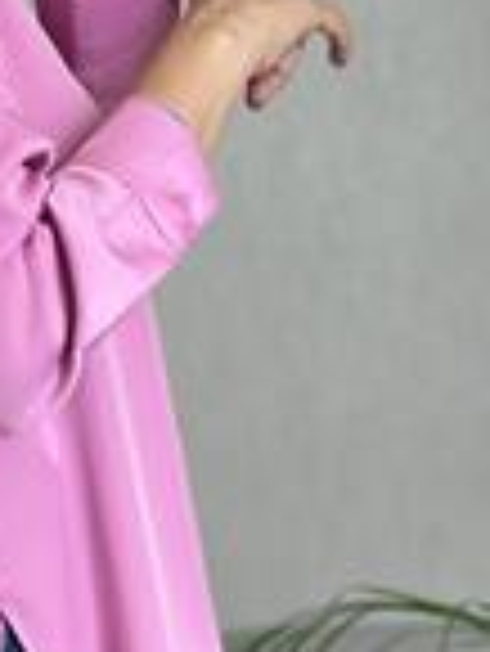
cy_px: 256
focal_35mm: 167
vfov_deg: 11.8
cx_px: -130
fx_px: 3147
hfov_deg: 8.8
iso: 125
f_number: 1.78
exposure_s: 1/110
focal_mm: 6.86
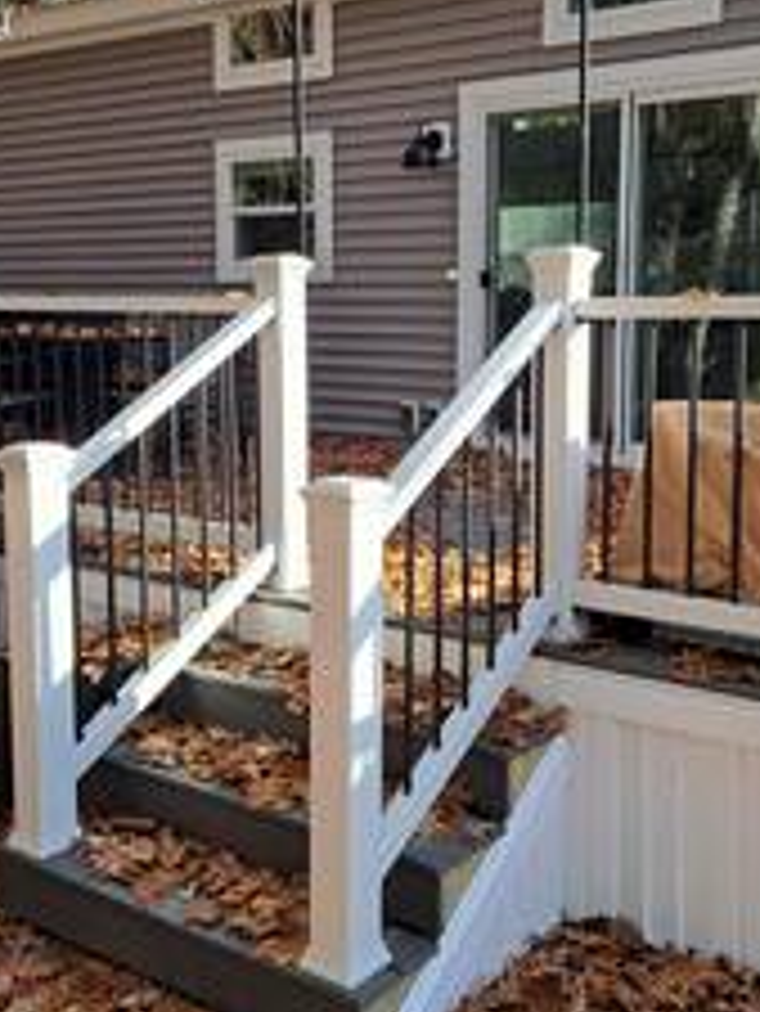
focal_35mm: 41
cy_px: 400
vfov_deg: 45.5
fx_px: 1199
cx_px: 400
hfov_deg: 35.2
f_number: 1.8
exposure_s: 1/171
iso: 50
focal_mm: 5.23
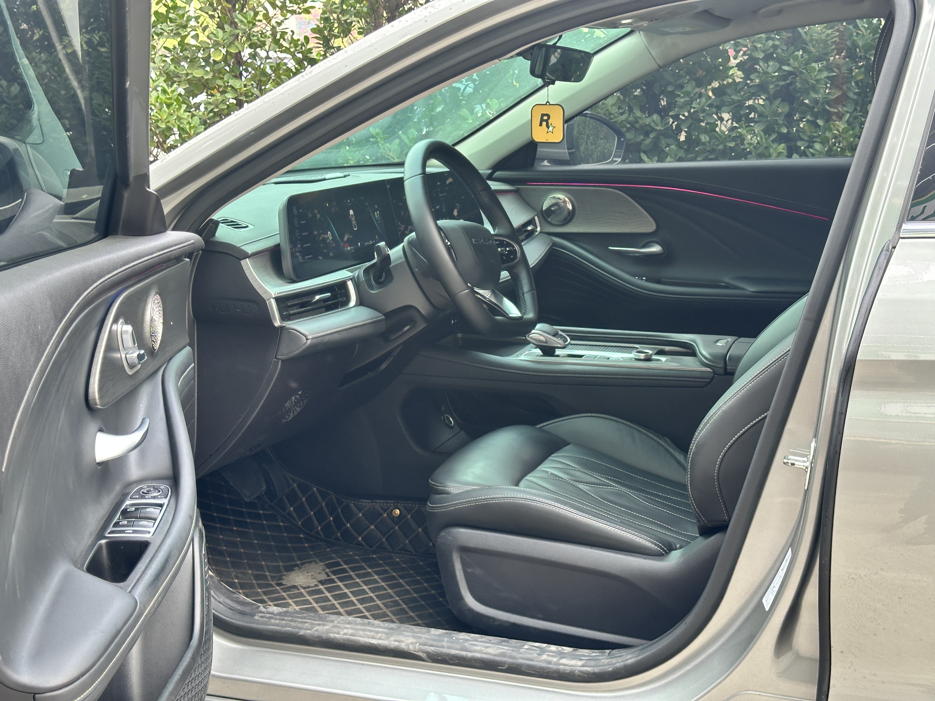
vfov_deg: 30.3
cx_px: 468
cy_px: 350
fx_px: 1297
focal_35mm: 48
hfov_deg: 39.7
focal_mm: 6.86
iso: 80
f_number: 1.78
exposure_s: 1/137
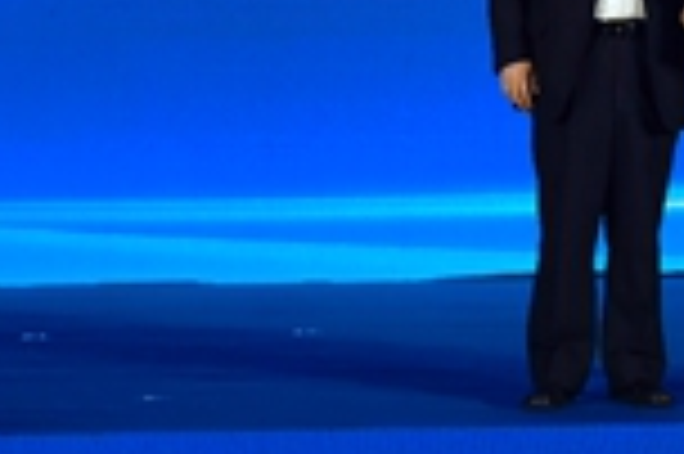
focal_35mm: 185
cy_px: -364
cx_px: 734
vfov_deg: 7.2
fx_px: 3511
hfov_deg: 11.0
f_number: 1.9
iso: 160
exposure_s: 1/120
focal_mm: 5.58
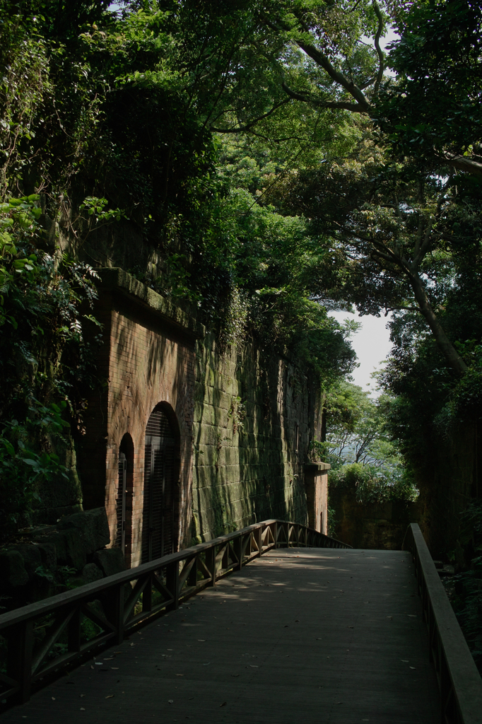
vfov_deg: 47.4
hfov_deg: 32.6
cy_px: 362
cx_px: 241
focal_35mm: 41
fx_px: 824
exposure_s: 1/100
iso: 200
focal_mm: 24.2
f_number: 5.6
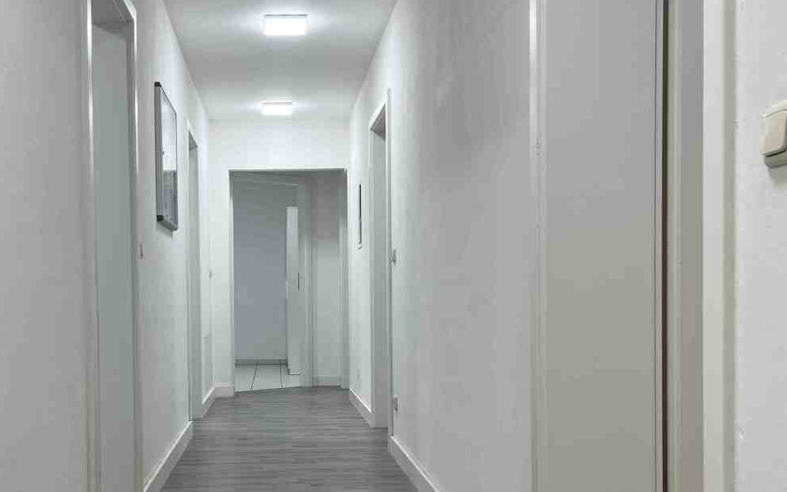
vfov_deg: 30.4
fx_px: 901
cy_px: 320
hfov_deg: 46.4
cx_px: 258
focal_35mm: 42
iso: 32
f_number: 1.6
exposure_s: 1/100
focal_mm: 5.1
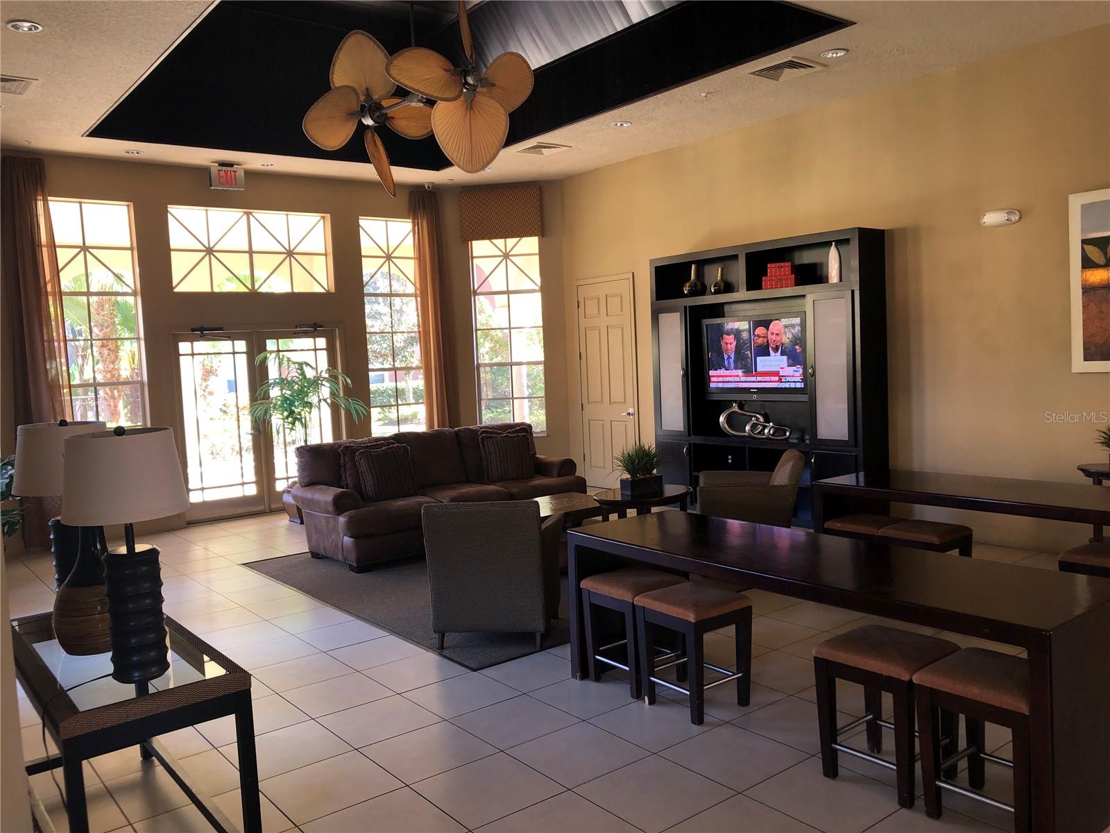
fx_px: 898
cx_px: 555
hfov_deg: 63.4
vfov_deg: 49.7
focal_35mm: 28
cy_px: 416
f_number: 1.8
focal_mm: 3.99
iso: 20
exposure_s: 1/18
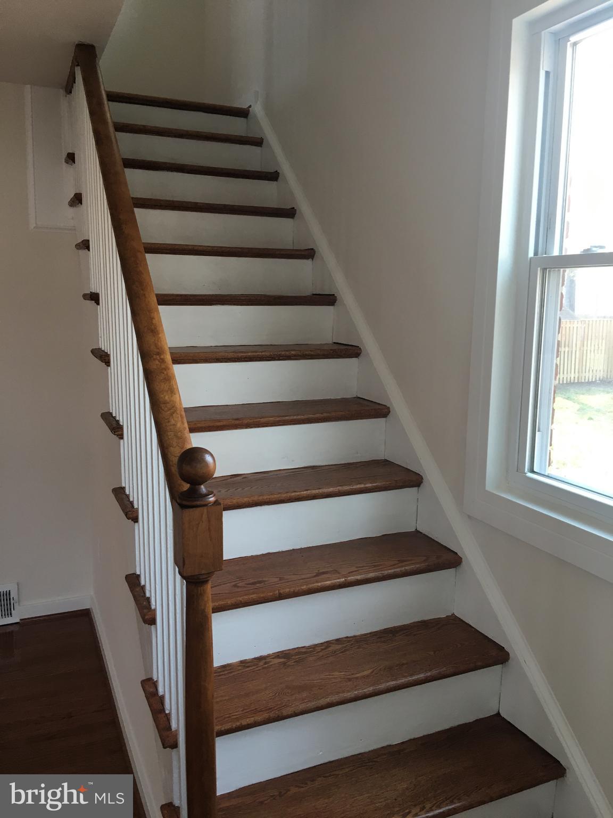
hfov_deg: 48.2
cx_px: 306
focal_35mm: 29
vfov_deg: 61.7
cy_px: 409
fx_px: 685
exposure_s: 1/30
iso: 32
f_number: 2.2
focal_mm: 4.15
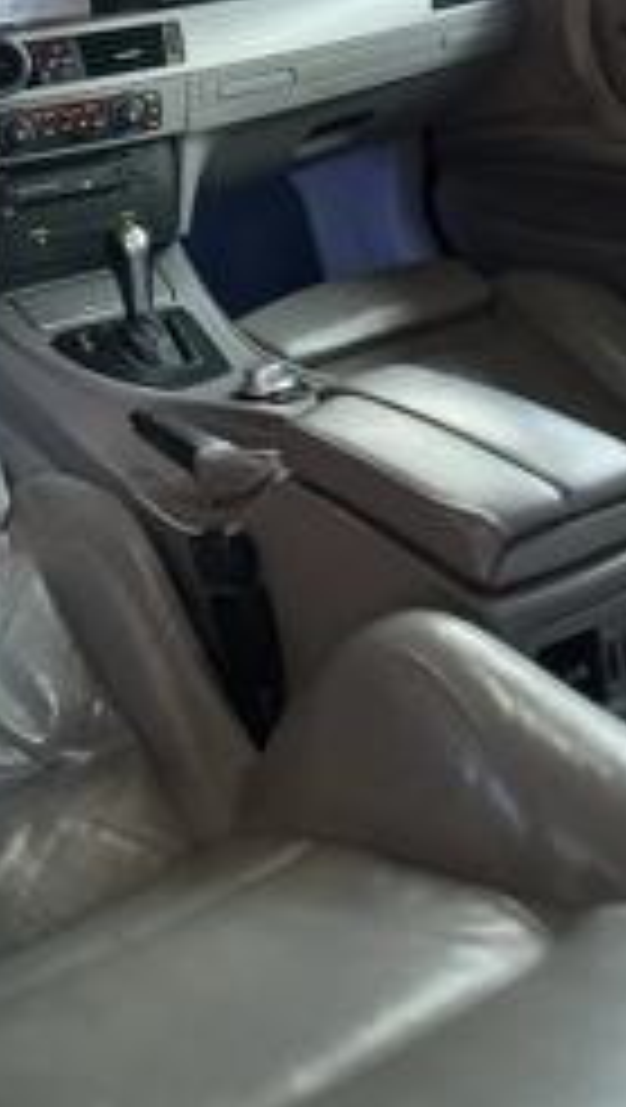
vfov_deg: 42.8
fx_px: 1353
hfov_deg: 25.5
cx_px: 113
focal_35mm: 46
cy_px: 248
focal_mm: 5.7
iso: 400
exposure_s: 1/52
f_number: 1.5
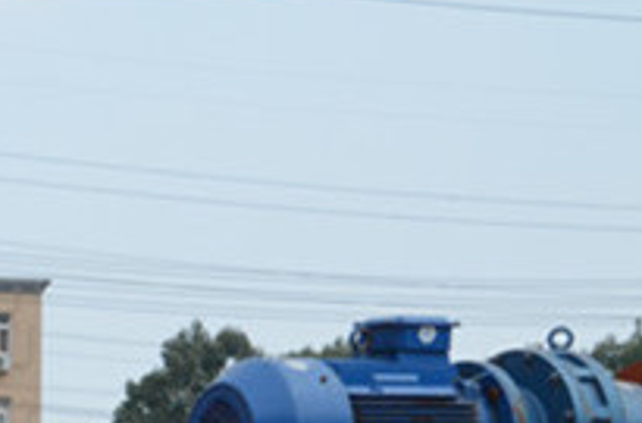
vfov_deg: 9.1
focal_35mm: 143
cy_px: 757
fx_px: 2540
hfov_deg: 13.1
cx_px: -495
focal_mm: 26
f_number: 10
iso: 400
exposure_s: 1/400
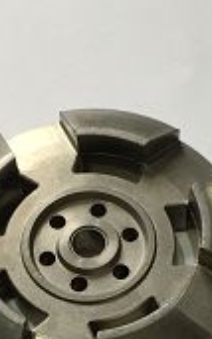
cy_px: 293
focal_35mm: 96
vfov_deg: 21.2
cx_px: 88
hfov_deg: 13.6
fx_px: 887
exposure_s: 1/30
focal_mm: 4.15
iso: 50
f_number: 2.2
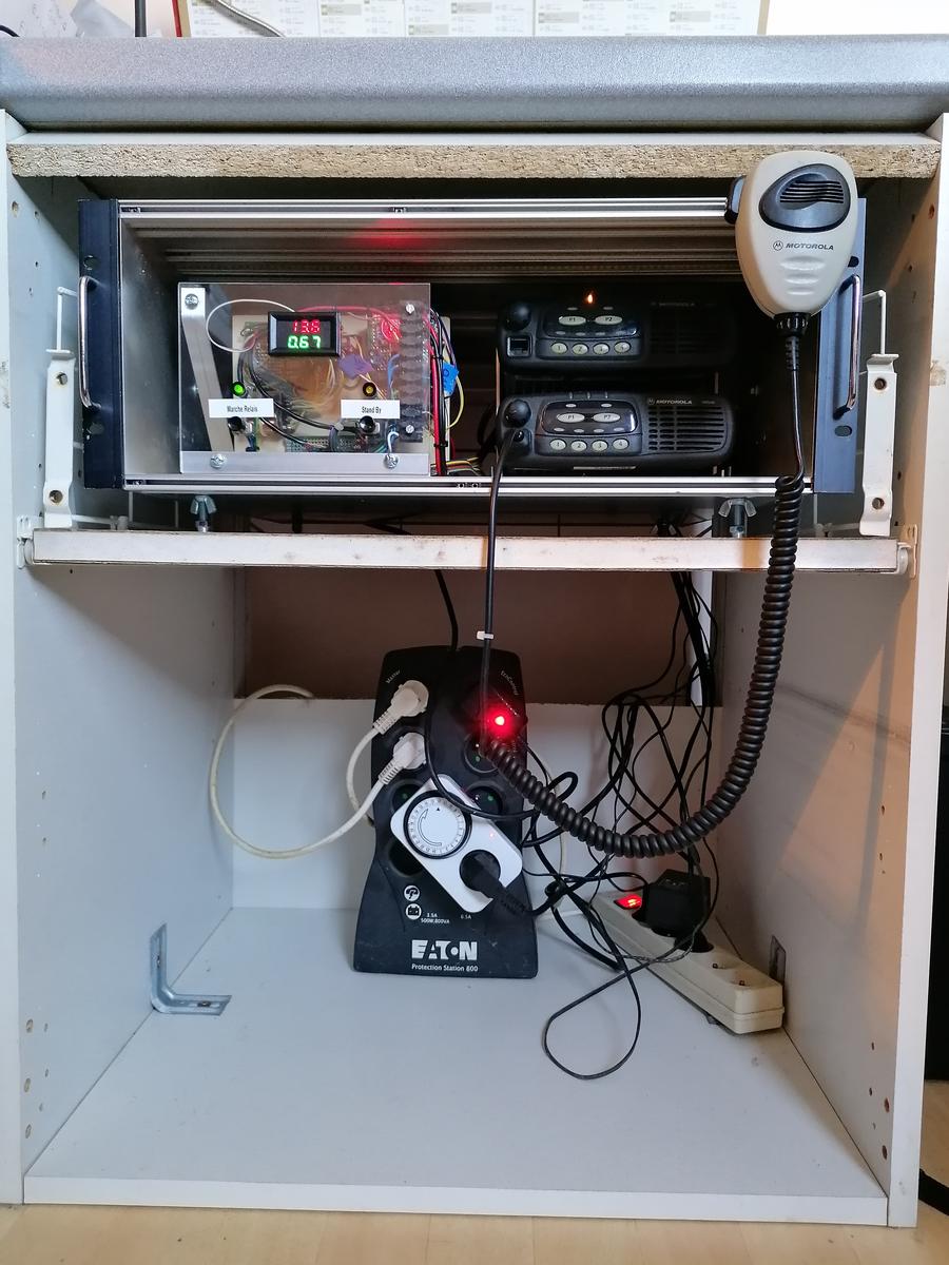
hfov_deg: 51.4
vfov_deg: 65.3
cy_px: 632
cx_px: 474
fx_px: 987
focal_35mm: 27
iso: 400
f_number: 1.8
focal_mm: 4.75
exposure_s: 1/25
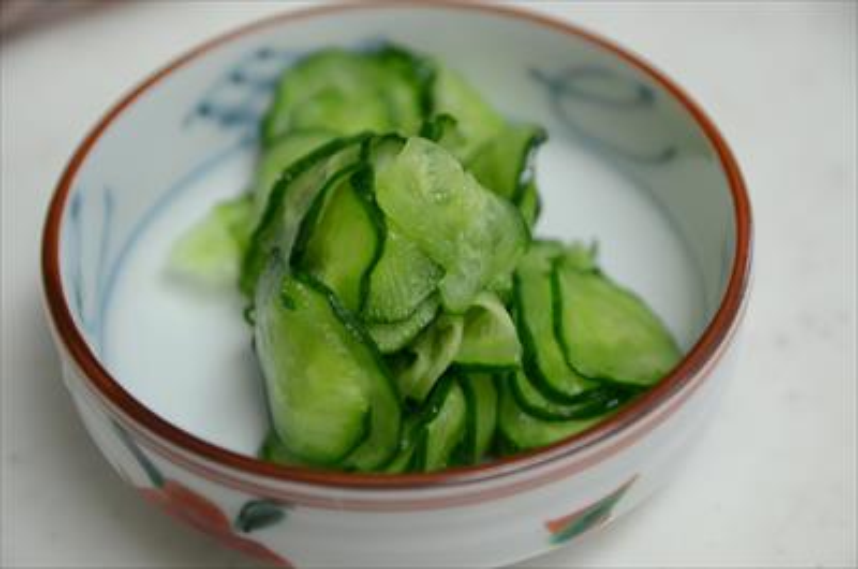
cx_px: 429
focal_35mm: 105
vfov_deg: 13.0
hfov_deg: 19.5
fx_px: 2498
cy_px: 284
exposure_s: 1/30
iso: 400
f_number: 4
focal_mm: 70
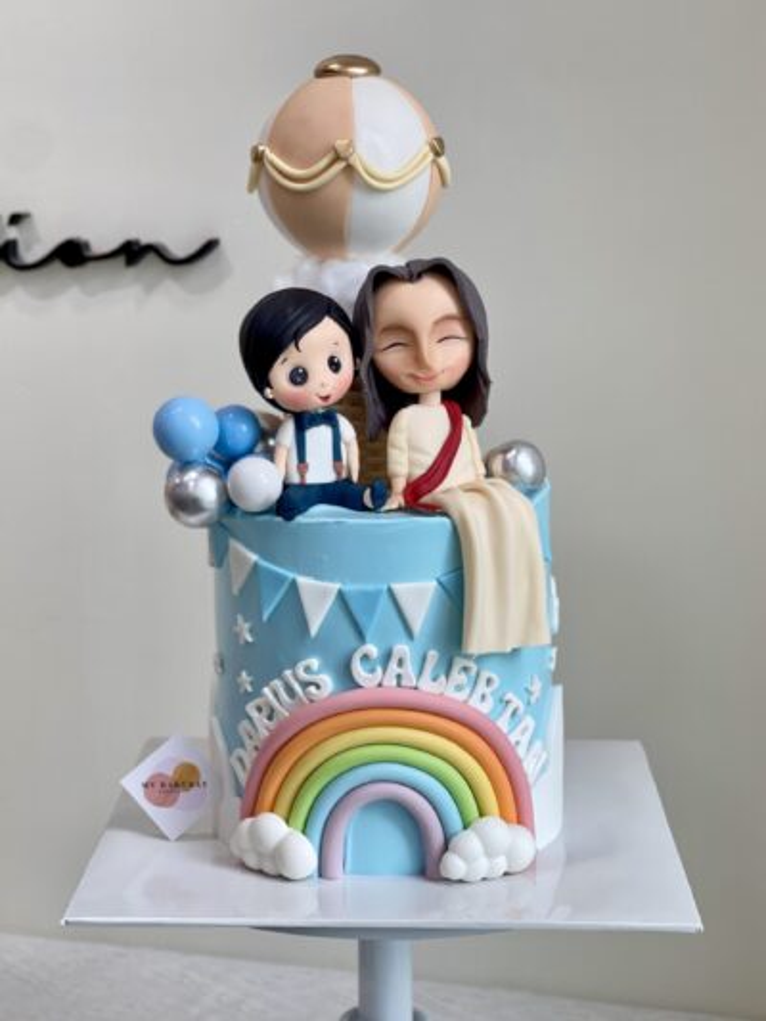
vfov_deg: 30.3
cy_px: 510
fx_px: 1888
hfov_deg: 22.9
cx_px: 383
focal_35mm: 64
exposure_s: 1/100
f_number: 2.2
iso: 64
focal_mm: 7.5
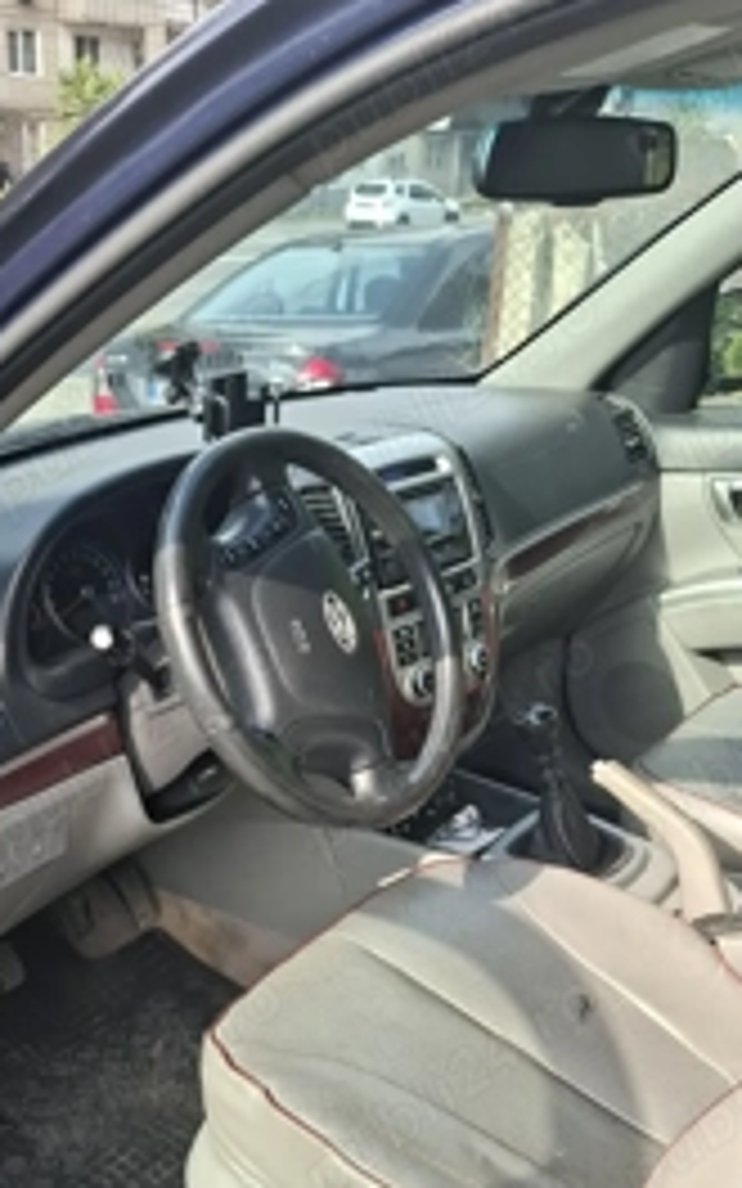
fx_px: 1197
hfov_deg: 34.3
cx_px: 292
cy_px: 819
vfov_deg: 51.5
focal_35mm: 37
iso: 50
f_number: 1.8
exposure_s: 1/451
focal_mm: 5.54
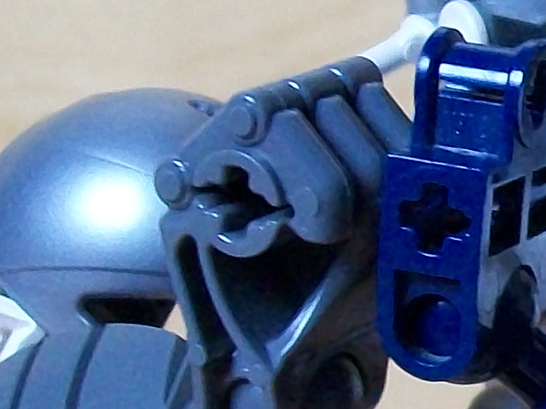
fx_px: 2854
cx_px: 800
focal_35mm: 181
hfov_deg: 10.6
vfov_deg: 8.2
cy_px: 275
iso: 160
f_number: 2.7
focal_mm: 6
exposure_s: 1/50
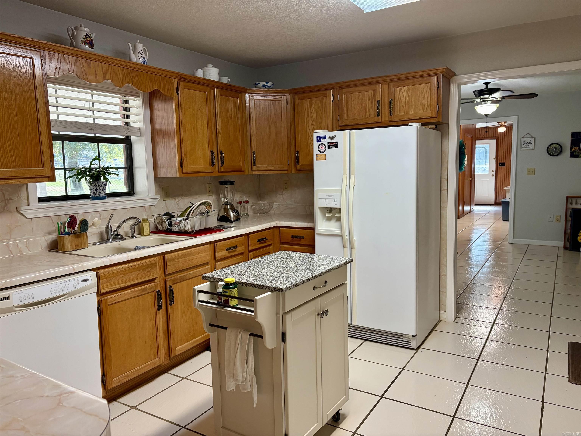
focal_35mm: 26
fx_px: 436
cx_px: 290
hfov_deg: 67.3
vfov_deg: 53.1
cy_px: 218
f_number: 1.6
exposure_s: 1/120
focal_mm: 5.96
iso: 125
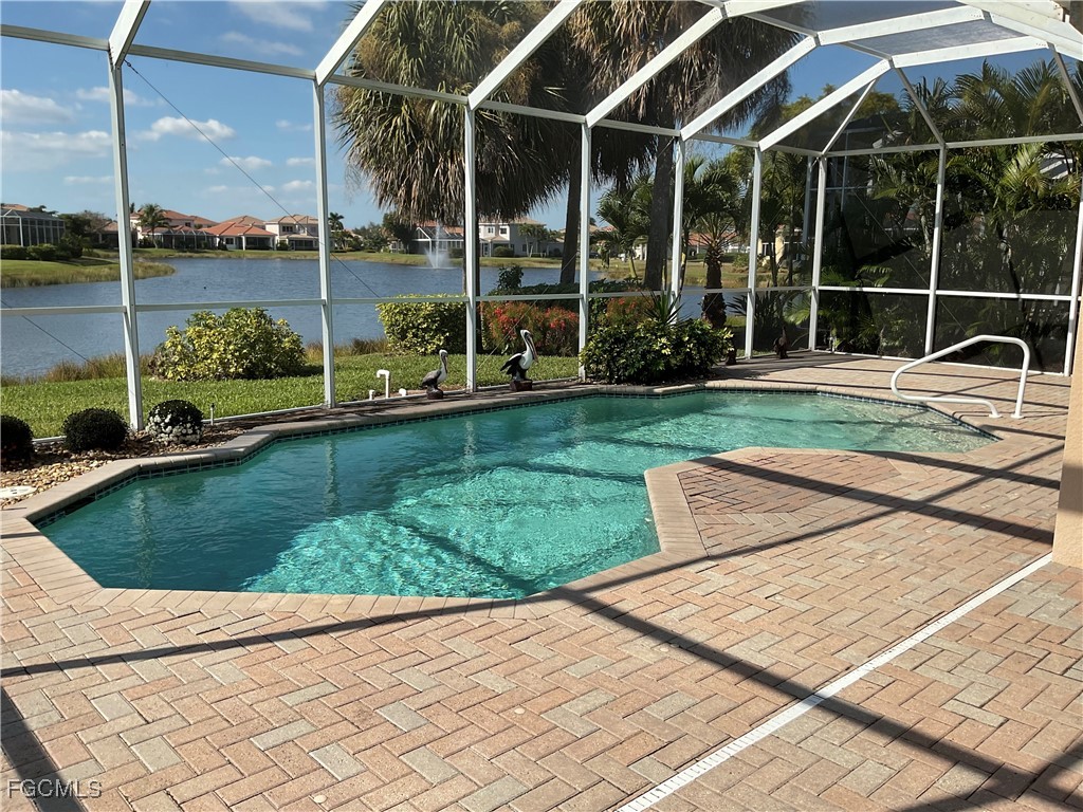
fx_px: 907
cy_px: 406
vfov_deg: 48.2
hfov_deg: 61.7
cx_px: 542
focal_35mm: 29
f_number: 1.8
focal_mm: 3
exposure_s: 1/1412
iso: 16
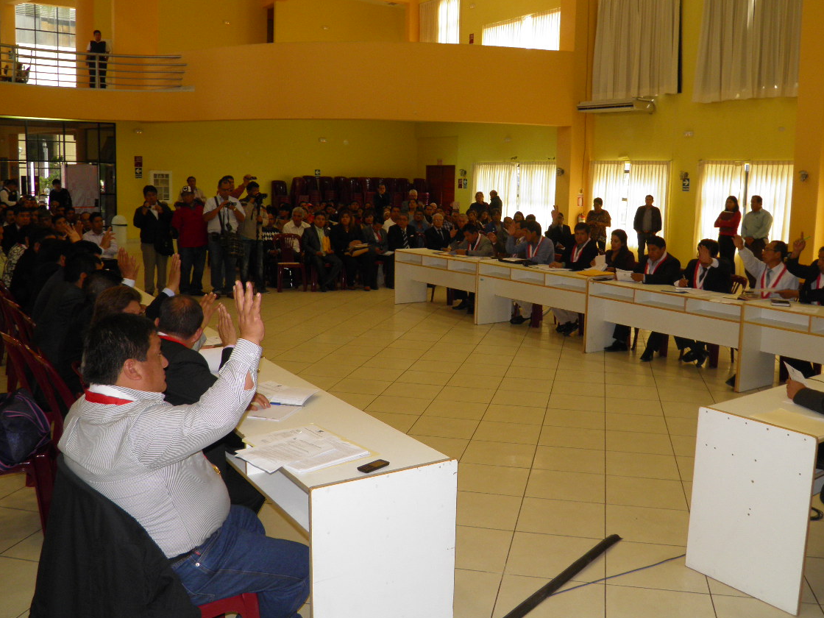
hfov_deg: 56.7
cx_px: 455
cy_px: 280
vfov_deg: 44.1
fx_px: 762
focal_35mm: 32
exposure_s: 1/30
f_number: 2.8
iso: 100
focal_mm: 4.9
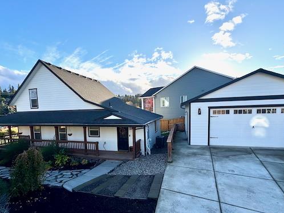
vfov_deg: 71.1
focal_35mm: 18
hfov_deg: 87.7
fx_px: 148
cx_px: 137
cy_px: 124
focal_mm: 2.22
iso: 50
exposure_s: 1/1236
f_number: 2.2
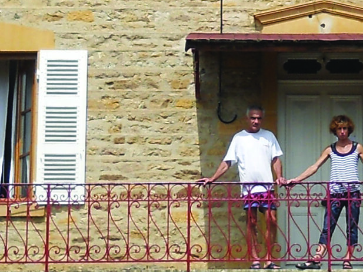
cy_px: 35
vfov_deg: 8.7
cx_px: 311
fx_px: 1783
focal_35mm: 170
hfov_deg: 11.6
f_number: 5.5
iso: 80
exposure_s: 1/320
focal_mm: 6.72
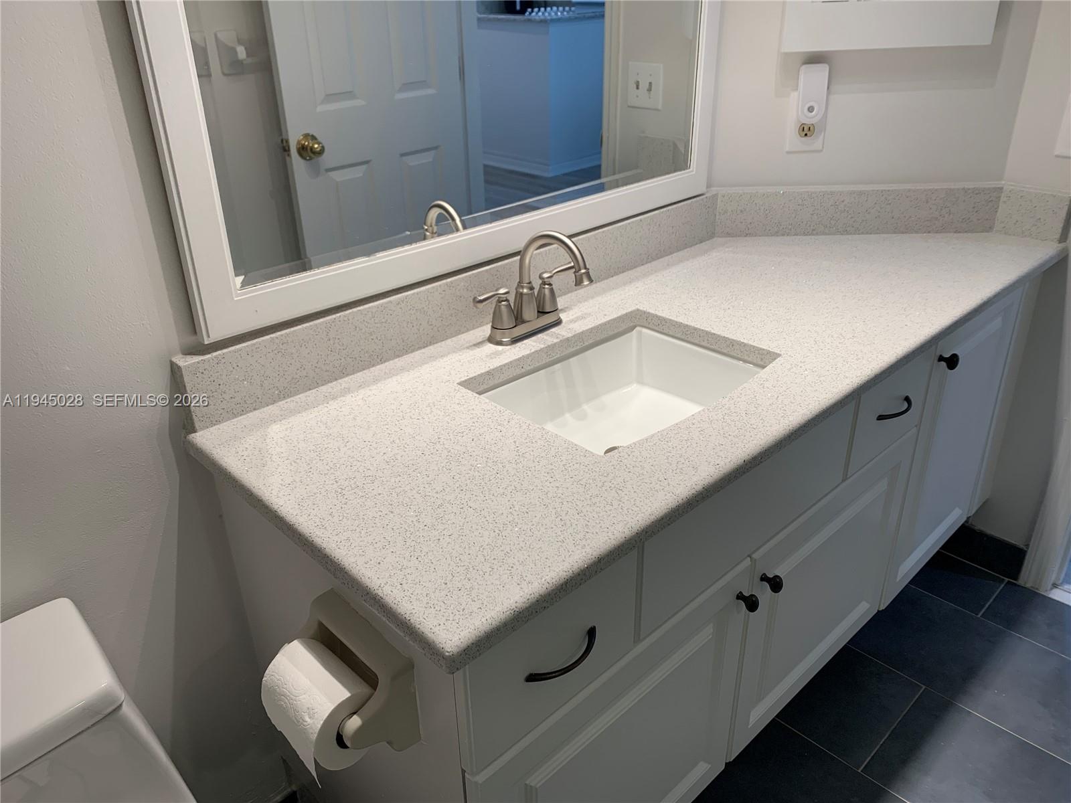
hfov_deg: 67.3
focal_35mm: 26
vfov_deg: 53.1
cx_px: 536
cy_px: 402
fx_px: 804
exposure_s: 1/120
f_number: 1.8
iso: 50
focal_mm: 4.25
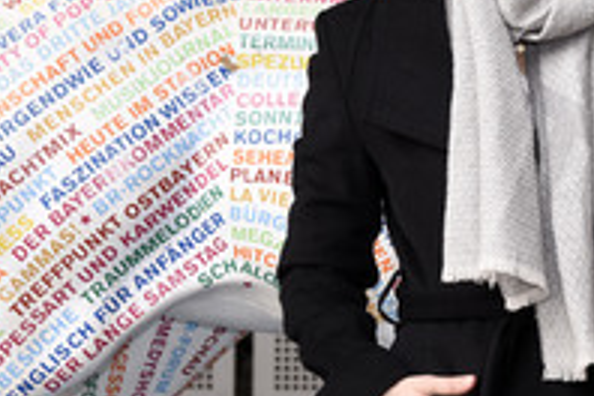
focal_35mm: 171
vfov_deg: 8.0
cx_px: 562
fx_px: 2821
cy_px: 141
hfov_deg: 11.9
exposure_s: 1/160
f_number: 8
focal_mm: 75
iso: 640
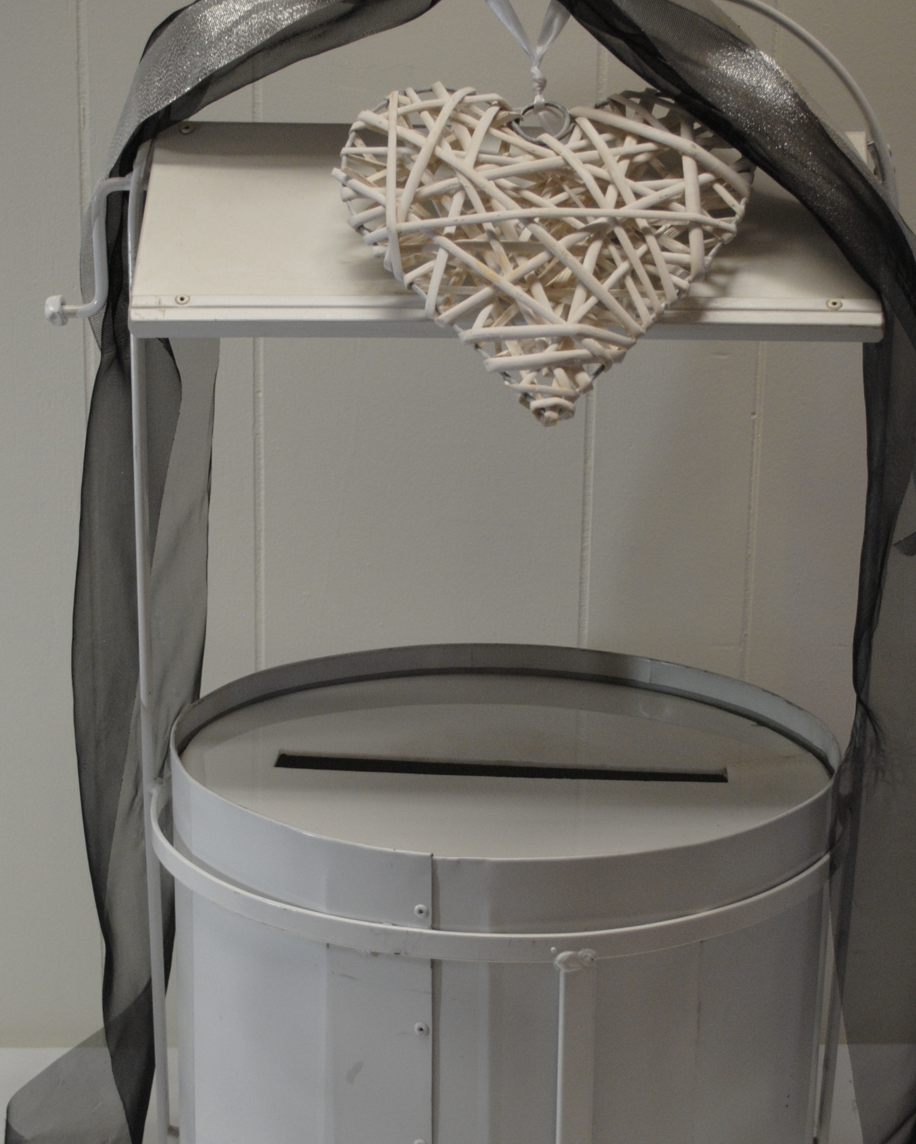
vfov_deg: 30.9
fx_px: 2067
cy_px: 625
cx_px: 447
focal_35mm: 61
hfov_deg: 25.0
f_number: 4
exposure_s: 1/100
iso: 400
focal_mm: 24
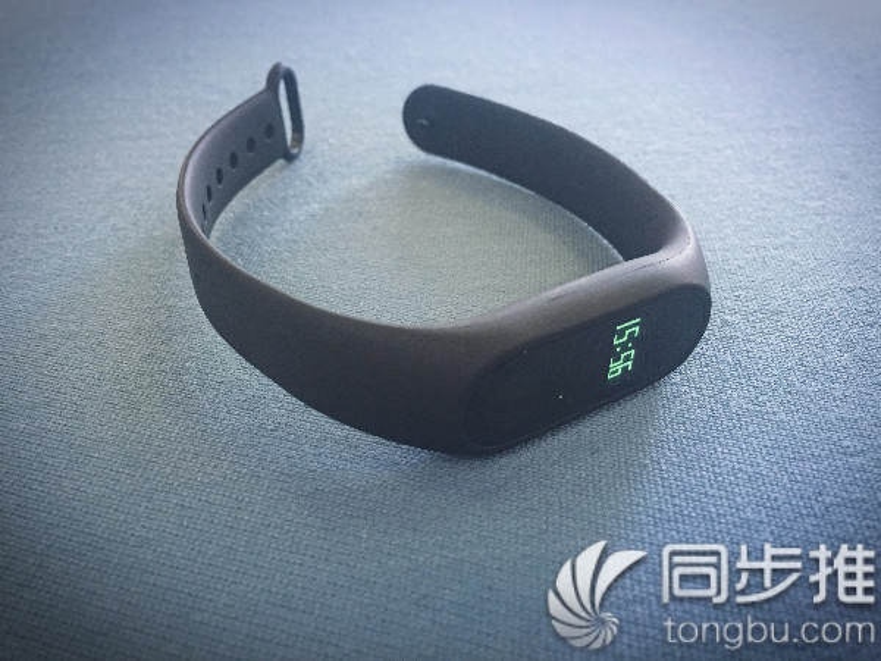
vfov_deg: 48.2
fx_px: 738
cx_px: 440
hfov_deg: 61.7
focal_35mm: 29
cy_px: 330
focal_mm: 4.15
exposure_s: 1/33
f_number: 2.2
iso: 200
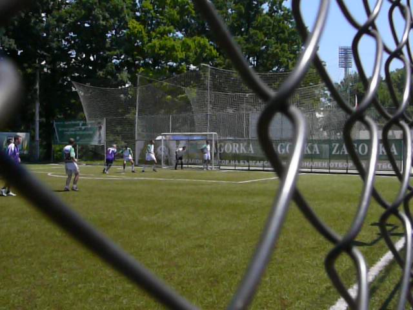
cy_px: 155
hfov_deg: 47.9
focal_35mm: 39
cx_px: 206
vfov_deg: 36.8
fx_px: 465
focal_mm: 5.8
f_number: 5
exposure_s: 1/3200
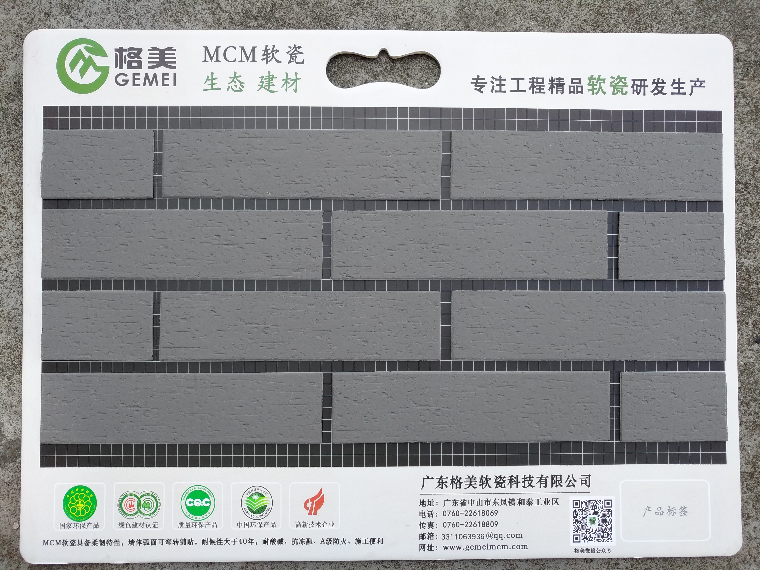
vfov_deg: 51.4
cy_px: 285
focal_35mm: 27
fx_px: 593
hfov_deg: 65.3
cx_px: 380
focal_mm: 3.66
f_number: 2
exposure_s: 1/500
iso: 100
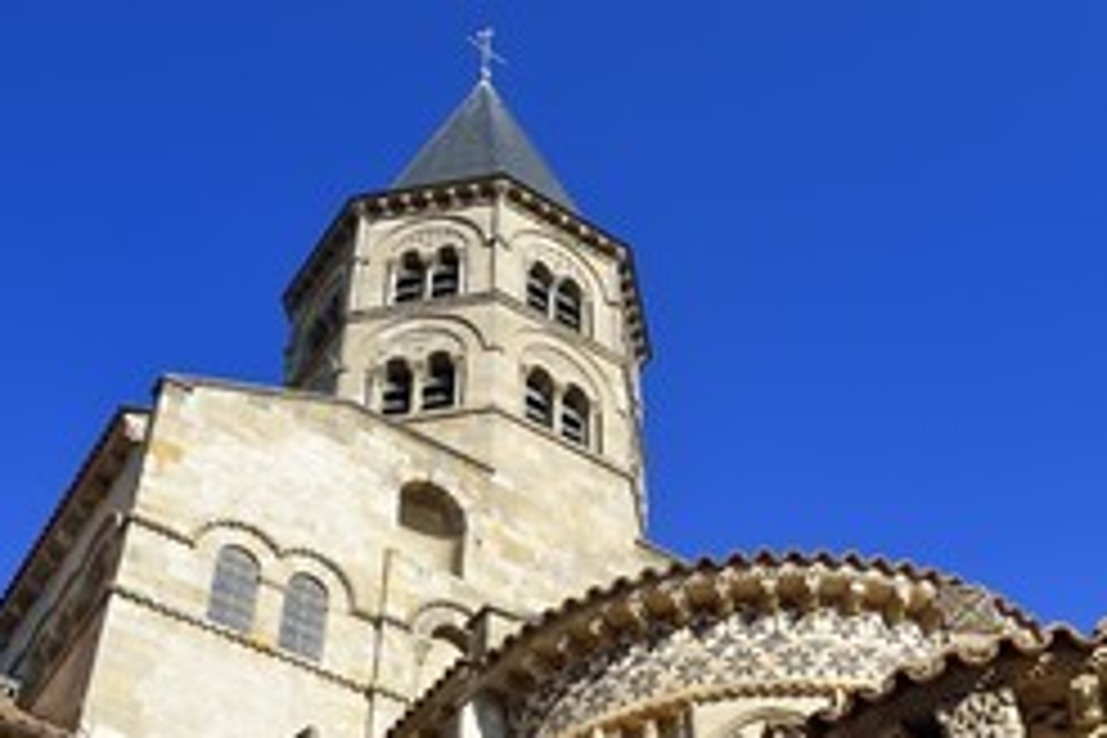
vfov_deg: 25.2
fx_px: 1630
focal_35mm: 53
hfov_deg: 37.4
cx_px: 644
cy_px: 558
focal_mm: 31
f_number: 11
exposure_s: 1/250
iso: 200
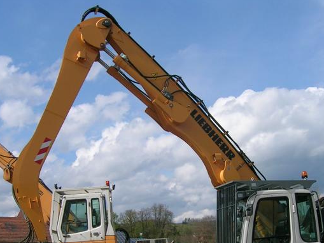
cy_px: 189
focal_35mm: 55
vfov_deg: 26.2
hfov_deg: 34.9
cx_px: 187
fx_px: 515
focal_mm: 5.4
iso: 50
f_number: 4.8
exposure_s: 1/668
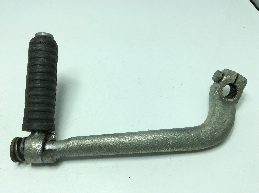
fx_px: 239
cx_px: 130
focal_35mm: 32
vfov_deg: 44.1
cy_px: 96
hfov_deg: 56.9
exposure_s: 1/561
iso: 32
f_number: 2.4
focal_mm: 3.3
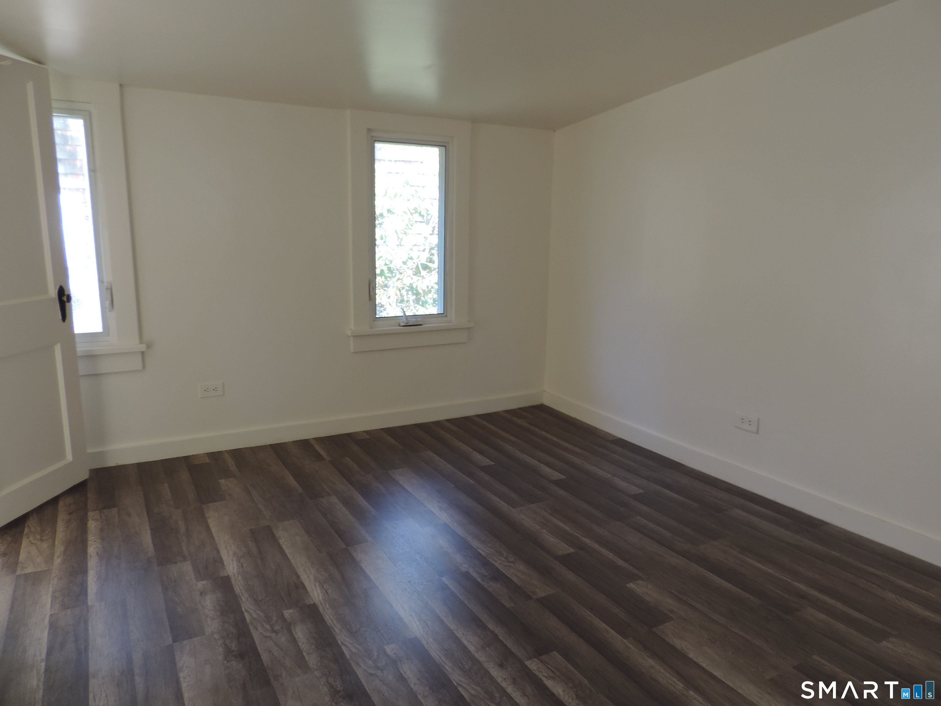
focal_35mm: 24
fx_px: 652
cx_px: 470
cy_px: 353
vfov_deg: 56.8
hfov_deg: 71.6
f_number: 3
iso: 140
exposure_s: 1/30
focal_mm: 4.3
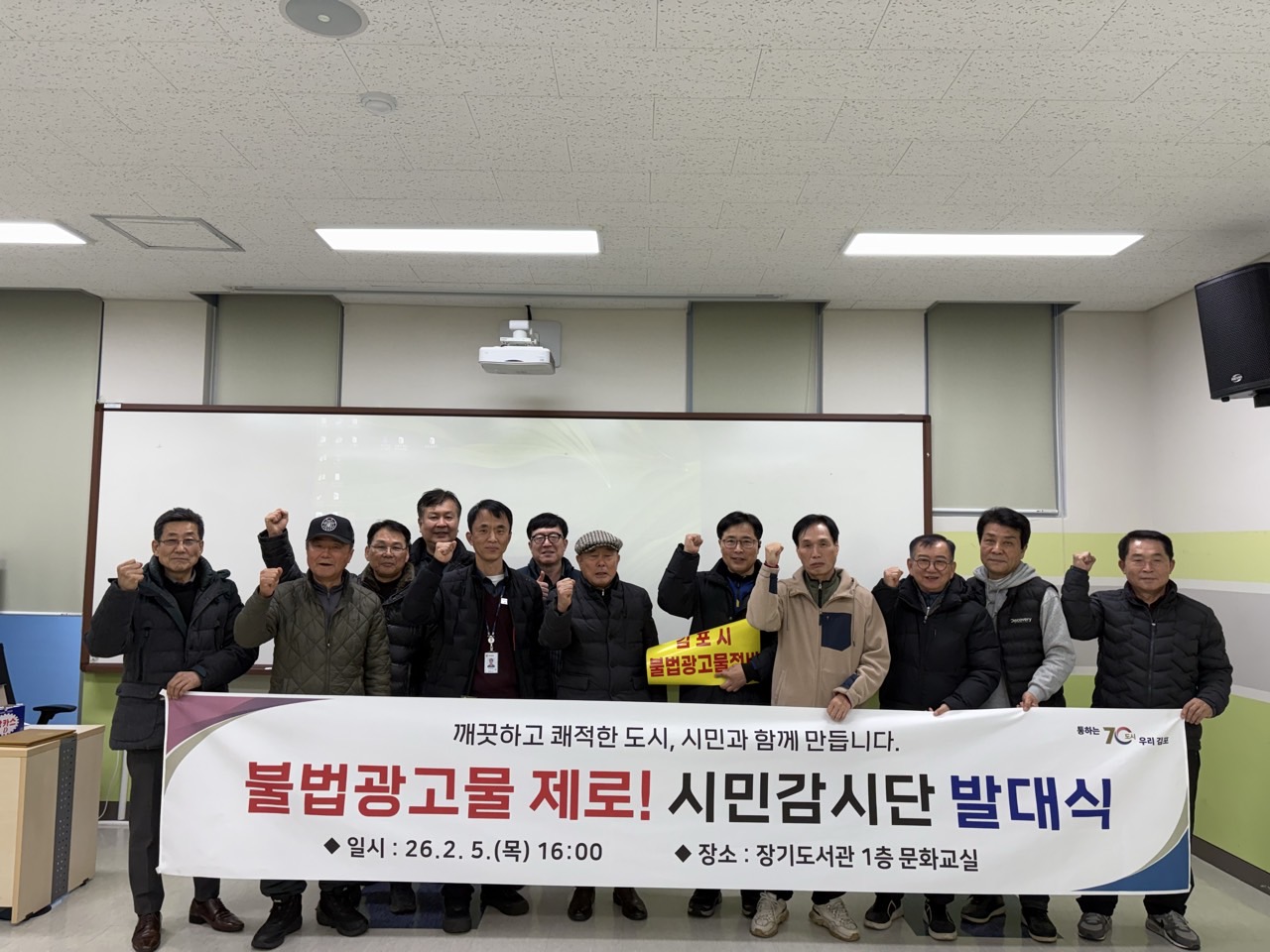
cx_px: 635
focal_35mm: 26
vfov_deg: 53.1
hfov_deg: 67.3
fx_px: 954
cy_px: 476
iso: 100
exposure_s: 1/120
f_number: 1.6
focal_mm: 5.96
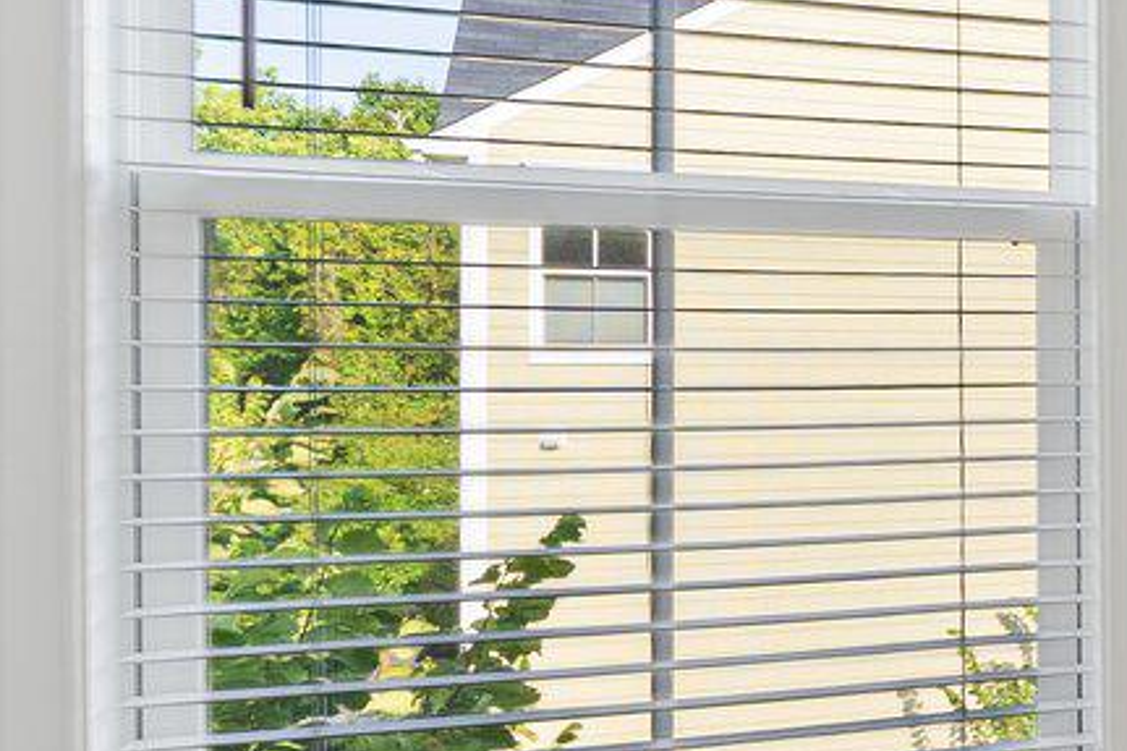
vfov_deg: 23.8
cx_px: 2254
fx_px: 1784
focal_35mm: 57
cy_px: 376
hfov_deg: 19.4
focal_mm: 12
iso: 100
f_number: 7.1
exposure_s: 1/20
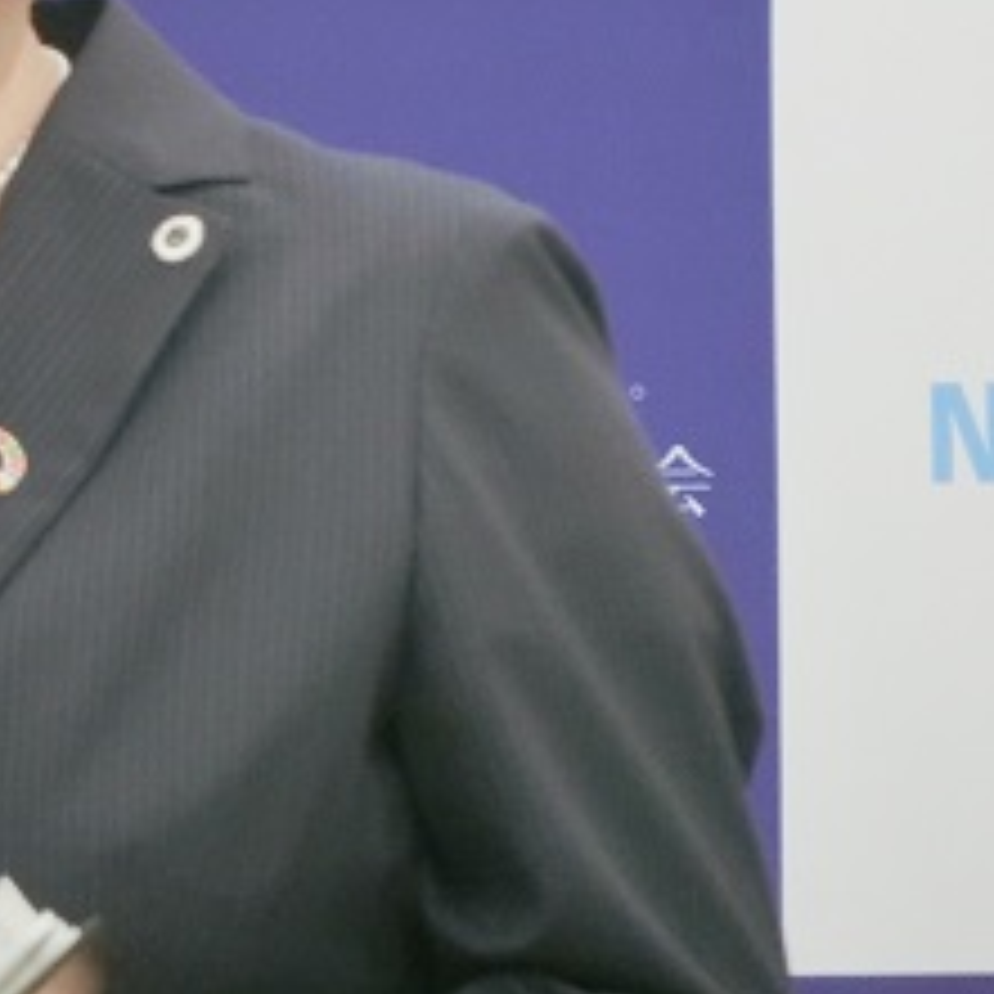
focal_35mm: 881
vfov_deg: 2.0
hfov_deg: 2.0
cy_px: 144
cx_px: -193
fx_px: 28621
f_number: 5.7
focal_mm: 70.1
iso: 400
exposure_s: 1/40
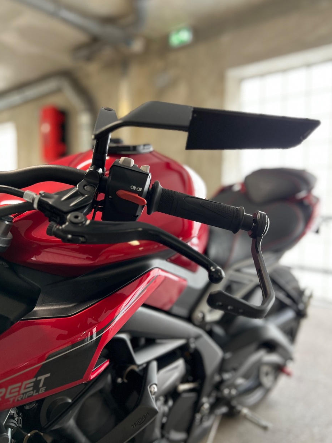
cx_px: 171
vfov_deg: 65.3
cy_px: 218
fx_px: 345
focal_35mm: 27
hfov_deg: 51.3
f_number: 1.5
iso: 100
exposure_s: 1/50
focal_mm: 5.7
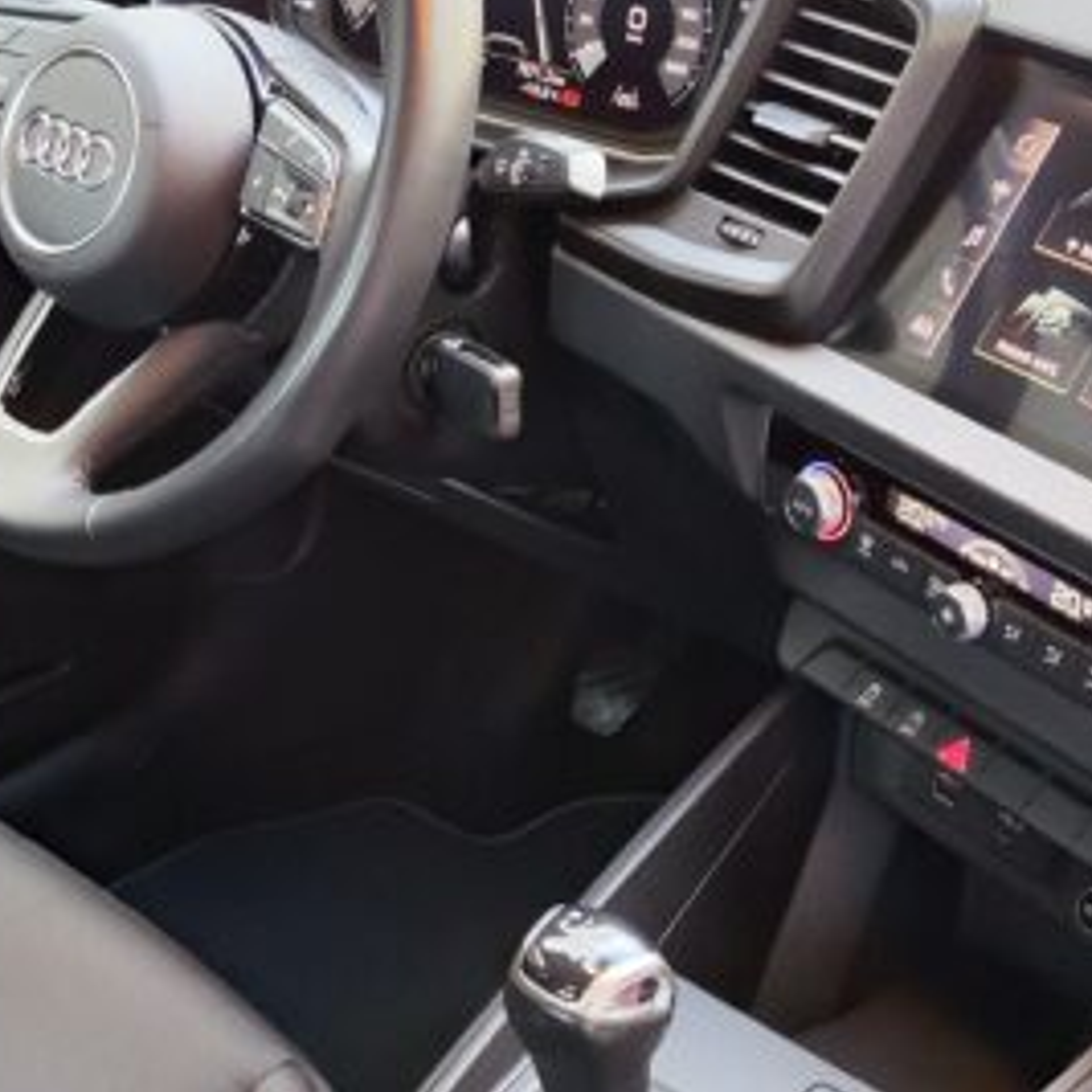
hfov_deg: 27.5
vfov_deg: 28.1
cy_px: 687
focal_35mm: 61
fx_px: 2177
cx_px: 200
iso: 582
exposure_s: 1/33.3
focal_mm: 7.01
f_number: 1.69
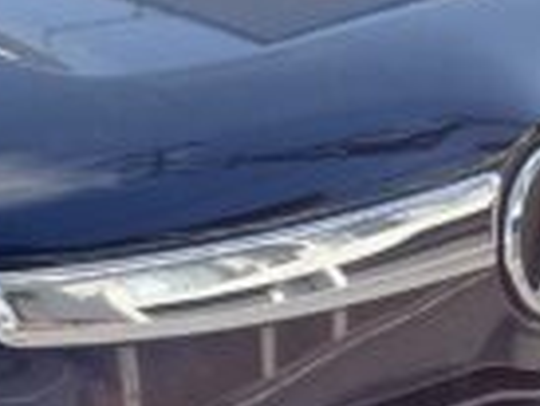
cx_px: -1009
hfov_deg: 8.7
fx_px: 3029
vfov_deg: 7.6
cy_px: 359
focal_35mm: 194
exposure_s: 1/1028
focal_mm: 5.1
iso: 50
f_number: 1.6
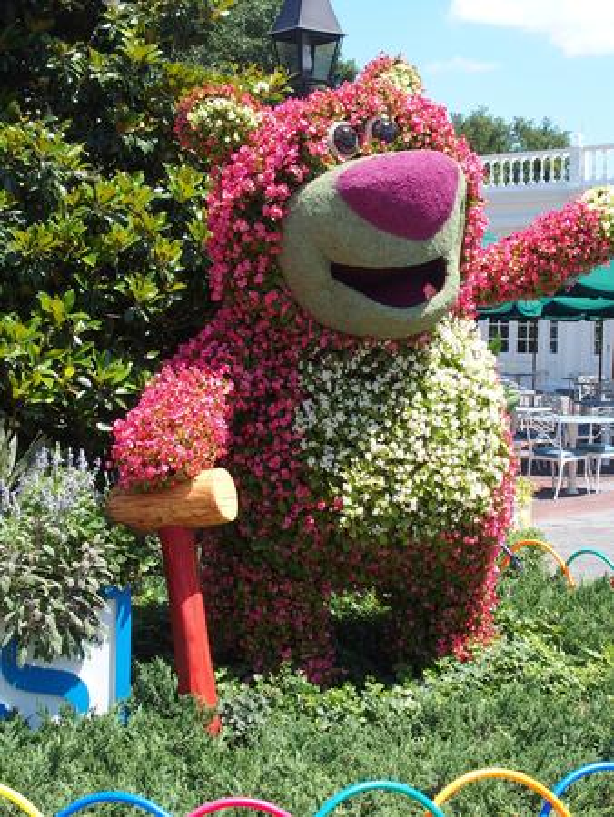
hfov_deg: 25.7
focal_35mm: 57
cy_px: 408
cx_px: 307
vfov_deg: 33.8
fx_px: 1347
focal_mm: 12
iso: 100
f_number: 3.5
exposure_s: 1/640
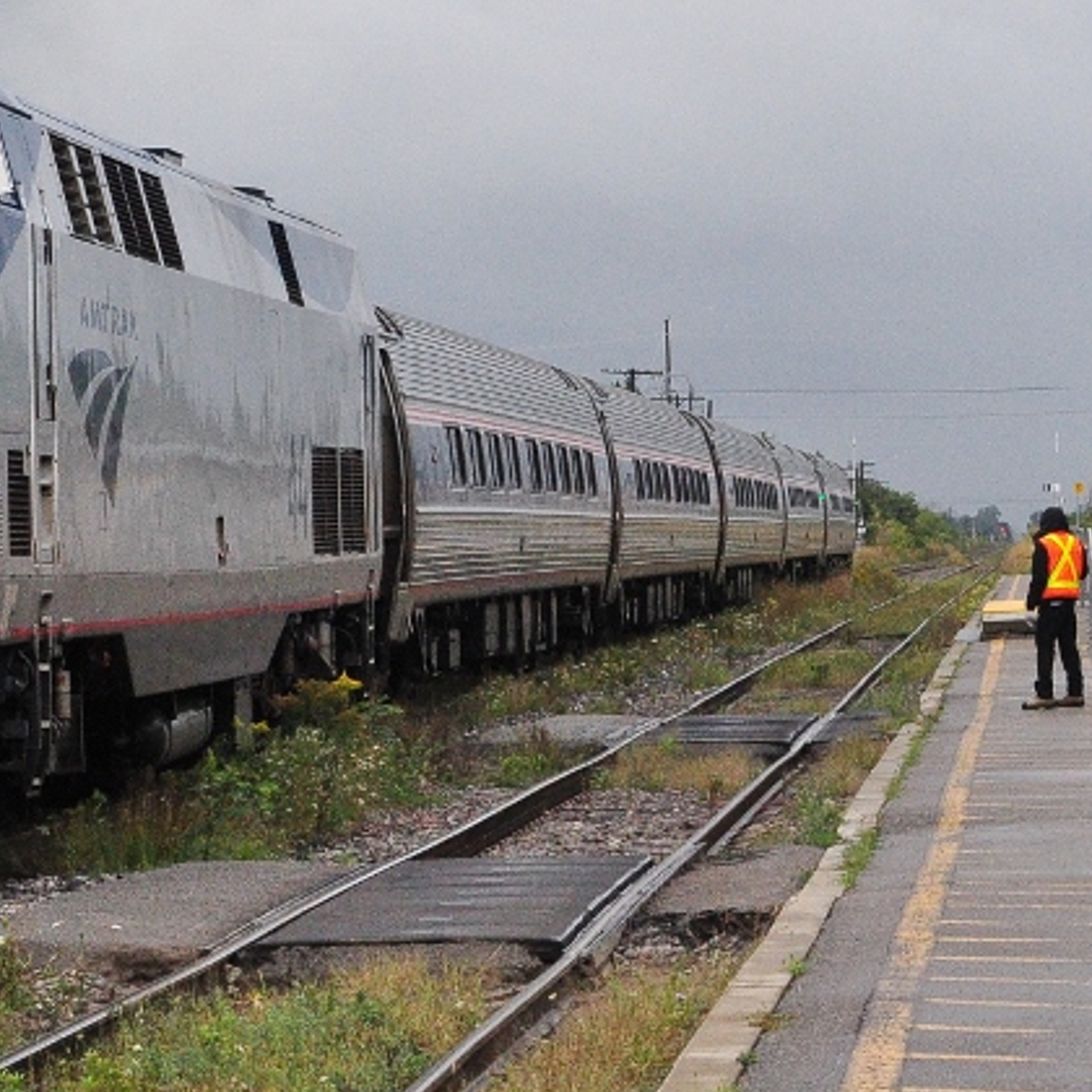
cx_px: 684
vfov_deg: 10.7
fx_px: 5818
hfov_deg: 10.7
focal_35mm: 163
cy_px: 543
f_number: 8
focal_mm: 42
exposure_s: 1/800
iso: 1600
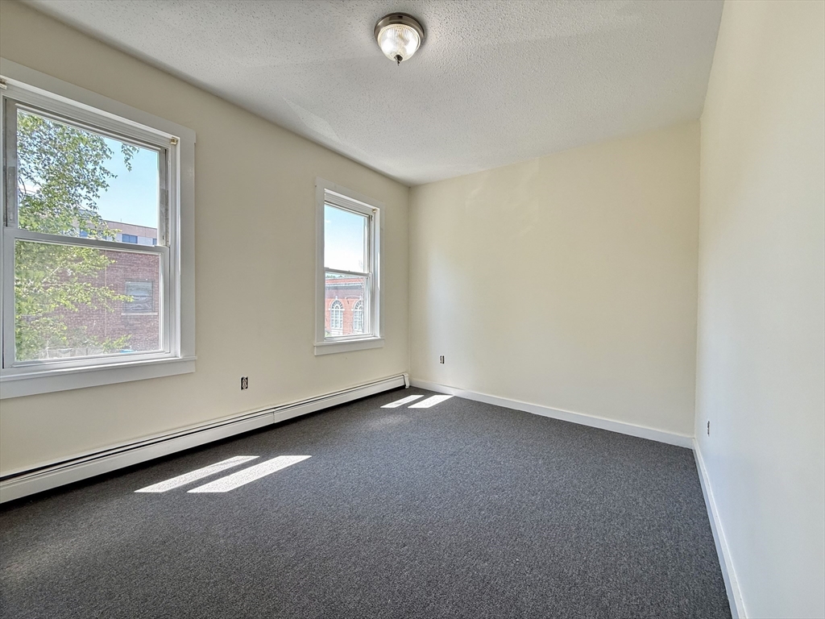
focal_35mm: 14
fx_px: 334
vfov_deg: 85.7
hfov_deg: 102.1
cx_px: 412
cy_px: 310
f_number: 2.2
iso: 125
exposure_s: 1/120
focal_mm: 2.22
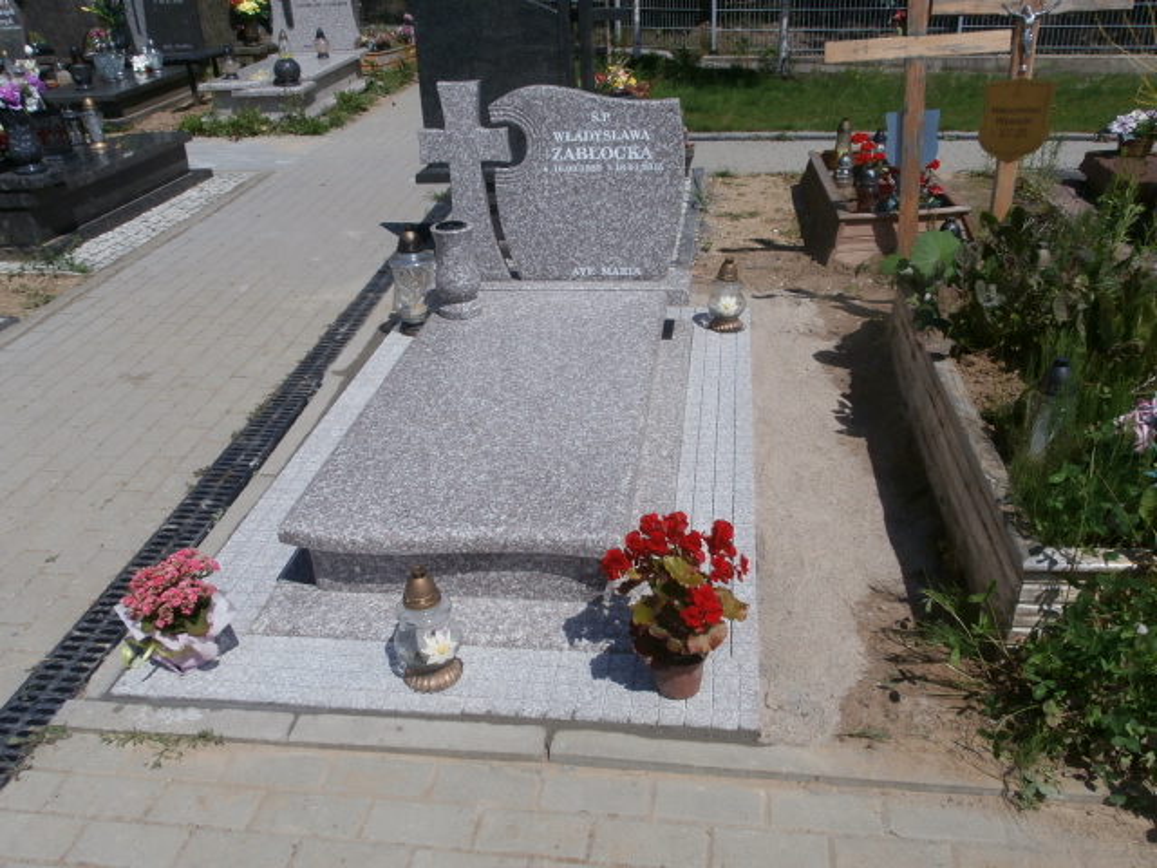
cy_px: 434
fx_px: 1003
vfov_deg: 46.8
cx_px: 578
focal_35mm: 30
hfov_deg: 60.0
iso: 100
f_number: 8.9
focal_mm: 5.36
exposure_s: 1/320
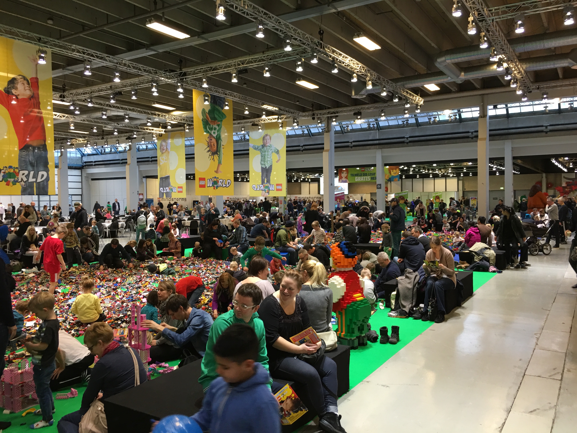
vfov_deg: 48.2
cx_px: 288
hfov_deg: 61.7
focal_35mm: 29
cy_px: 216
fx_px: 483
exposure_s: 1/17
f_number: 2.2
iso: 50
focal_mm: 4.15
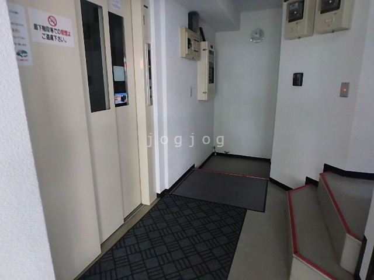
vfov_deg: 63.4
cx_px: 187
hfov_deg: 79.0
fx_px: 227
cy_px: 140
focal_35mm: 21
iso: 800
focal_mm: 3.7
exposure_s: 1/20
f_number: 3.5
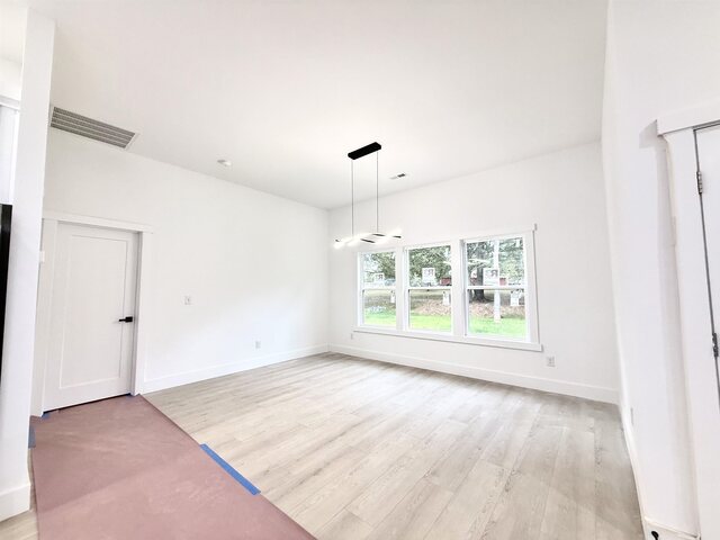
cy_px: 270
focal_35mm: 14
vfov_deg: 85.7
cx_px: 360
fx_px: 291
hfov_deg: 102.1
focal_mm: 2.22
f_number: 2.2
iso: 250
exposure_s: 1/120
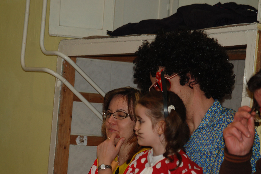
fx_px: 1087
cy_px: 87
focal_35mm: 150
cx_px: 130
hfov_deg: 13.7
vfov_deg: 9.1
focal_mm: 100
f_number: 5.6
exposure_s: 1/125
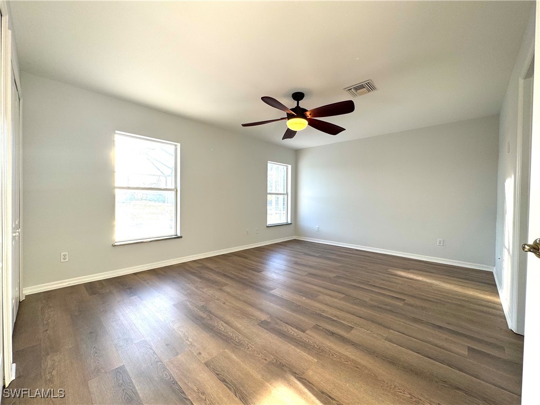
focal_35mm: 14
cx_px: 270
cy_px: 202
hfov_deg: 102.1
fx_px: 218
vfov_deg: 85.7
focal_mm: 2.22
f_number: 2.2
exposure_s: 1/120
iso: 64
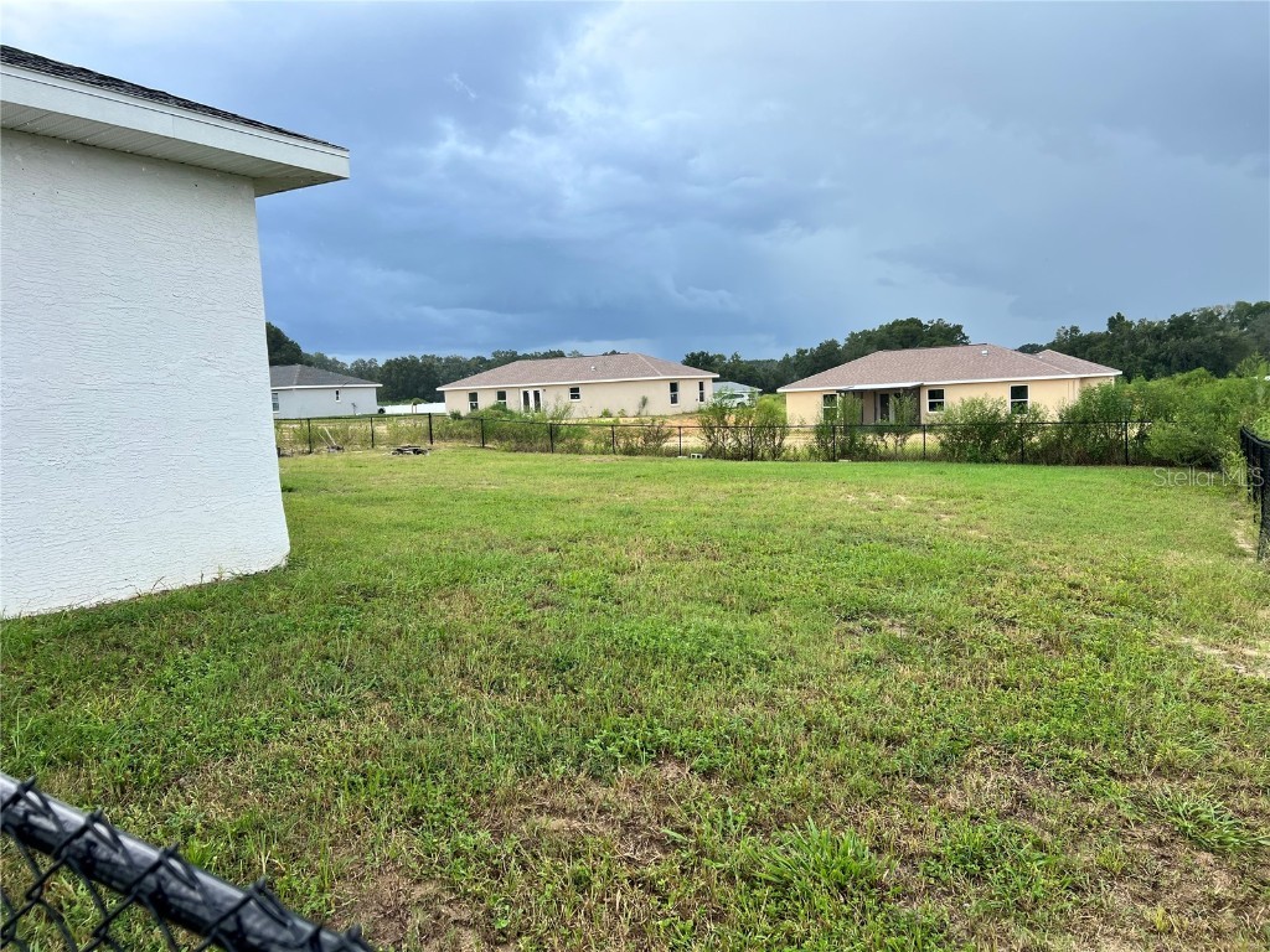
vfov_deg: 53.1
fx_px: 954
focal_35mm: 26
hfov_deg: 67.3
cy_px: 476
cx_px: 635
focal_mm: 5.7
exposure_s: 1/1779
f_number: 1.5
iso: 50
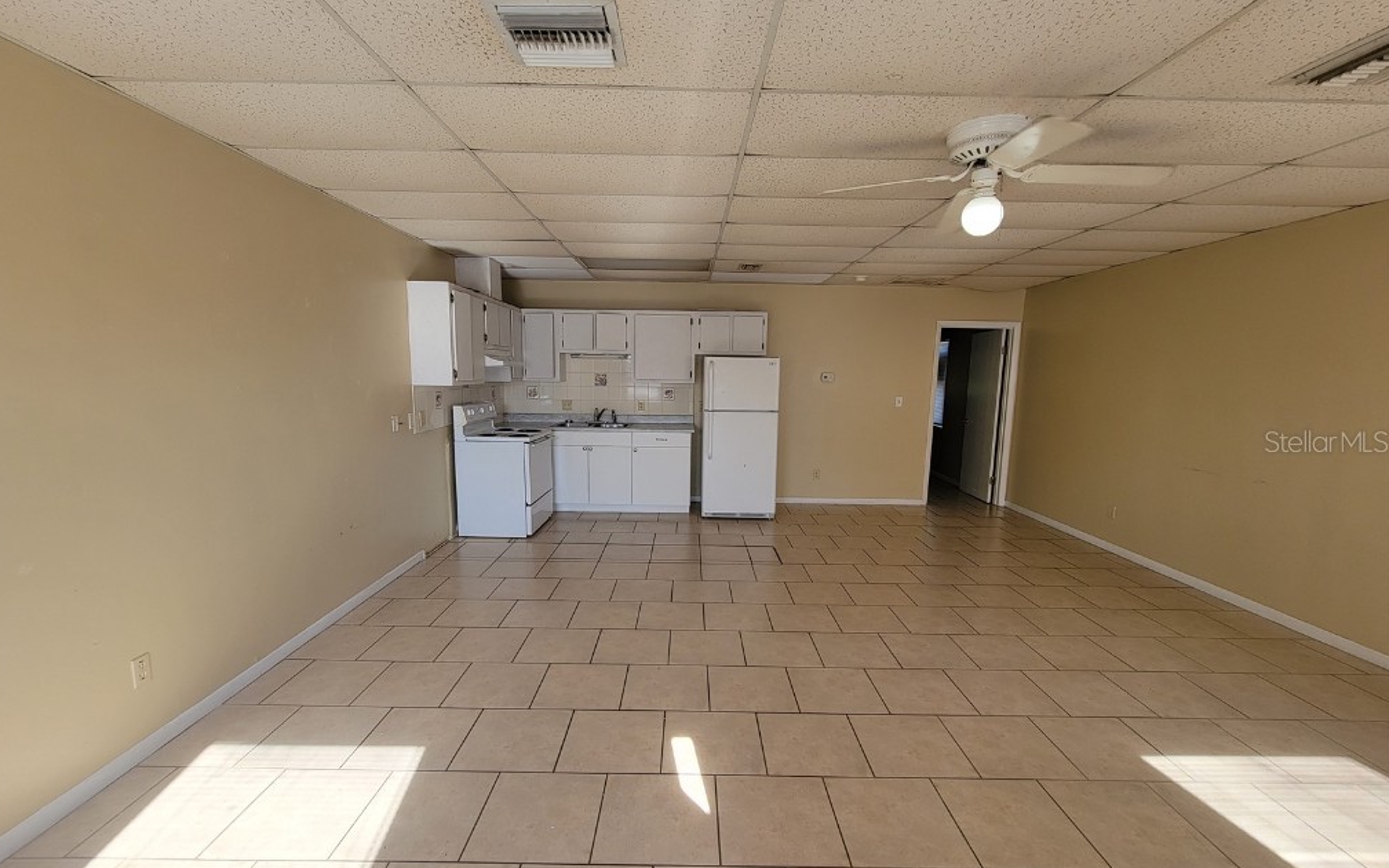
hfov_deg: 105.3
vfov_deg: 78.6
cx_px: 689
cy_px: 441
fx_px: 530
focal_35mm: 14
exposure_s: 1/120
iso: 50
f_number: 2.2
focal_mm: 2.2
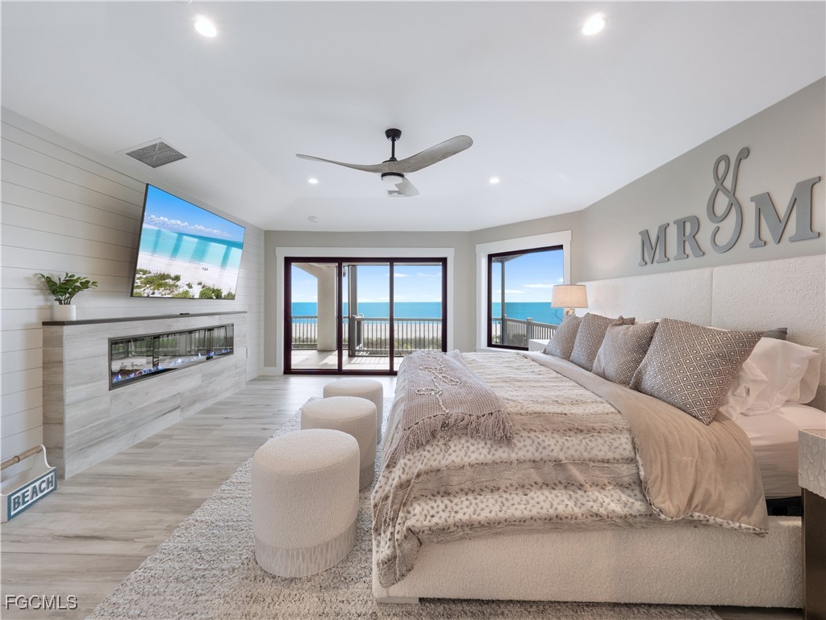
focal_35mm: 14
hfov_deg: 102.1
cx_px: 413
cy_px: 310
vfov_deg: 85.7
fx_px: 334
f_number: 7.1
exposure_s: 1/13
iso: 200
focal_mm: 7
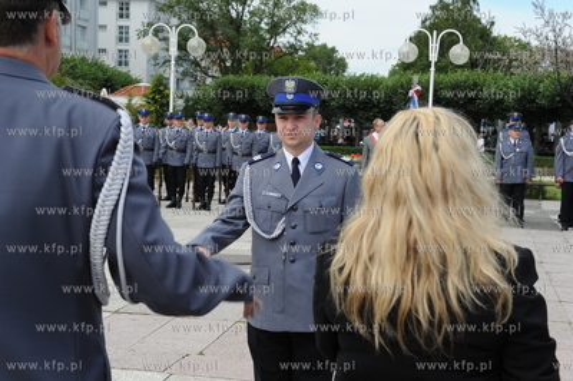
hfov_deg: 34.5
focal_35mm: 58
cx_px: 286
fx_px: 922
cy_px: 190
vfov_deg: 23.3
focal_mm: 58
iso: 400
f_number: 10
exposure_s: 1/400
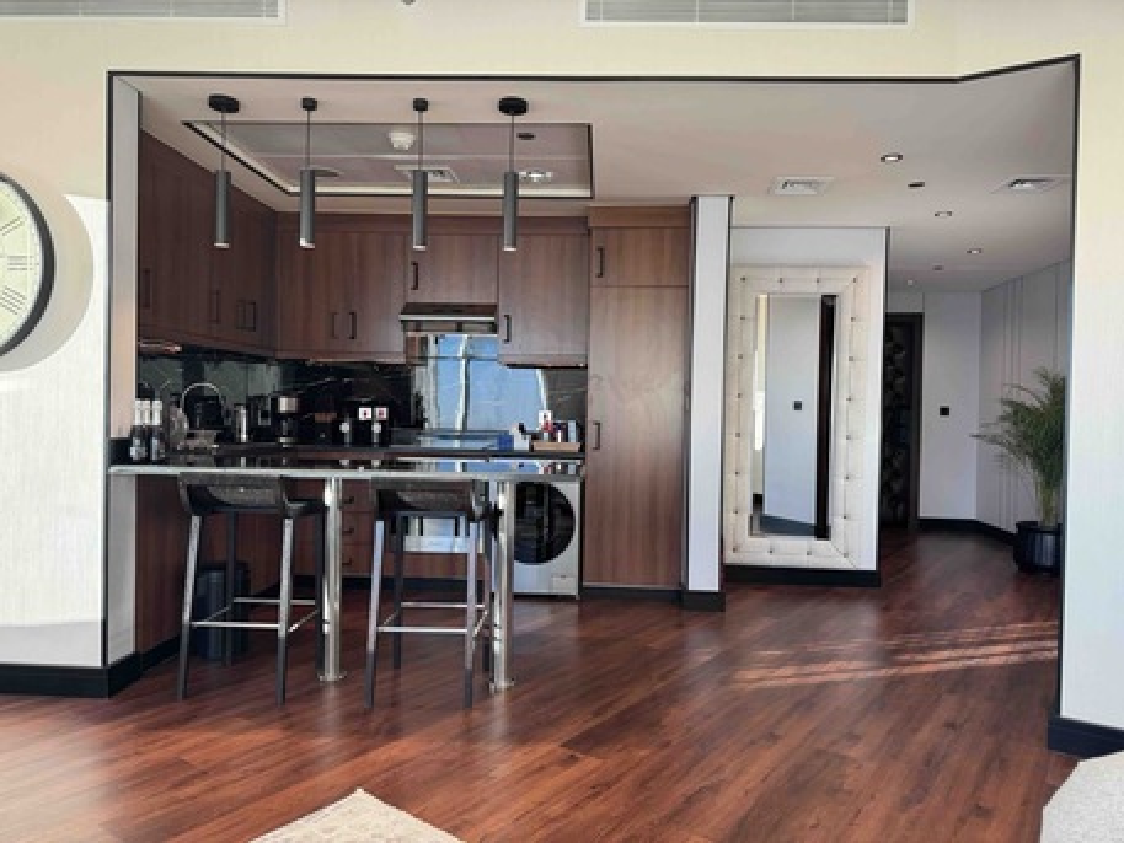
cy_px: 422
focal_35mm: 24
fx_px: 779
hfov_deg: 71.6
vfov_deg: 56.8
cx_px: 562
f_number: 1.78
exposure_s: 1/120
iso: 125
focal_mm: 6.76
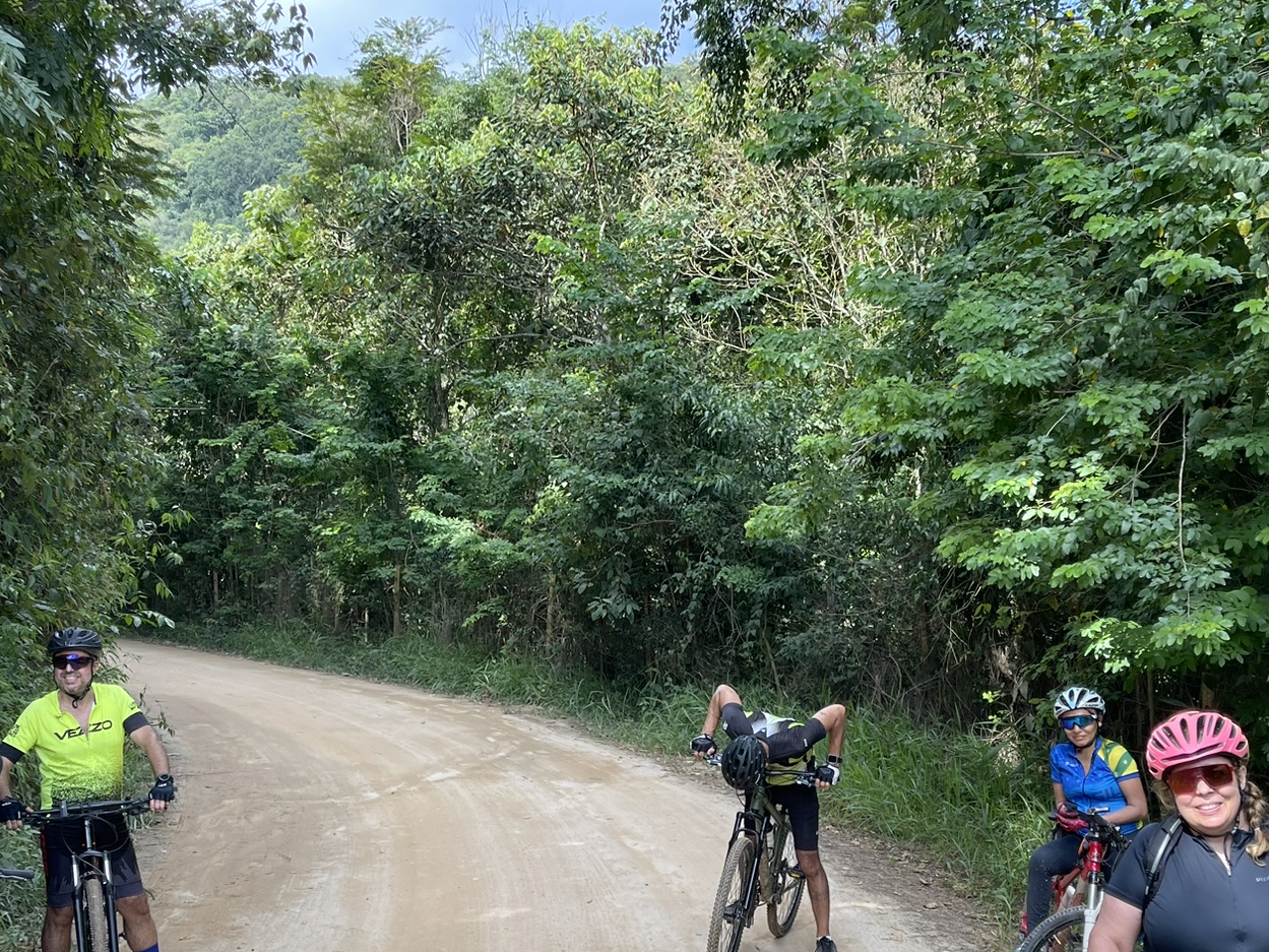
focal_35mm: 41
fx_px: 1503
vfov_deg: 34.9
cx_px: 592
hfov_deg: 45.7
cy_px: 616
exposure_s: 1/581
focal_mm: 5.1
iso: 32
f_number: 1.6
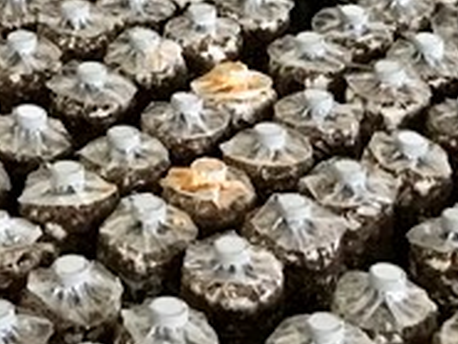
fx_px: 1999
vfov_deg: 9.5
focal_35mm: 151
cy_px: -233
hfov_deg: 13.0
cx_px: 111
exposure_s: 1/13
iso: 100
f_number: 1.8
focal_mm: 3.99
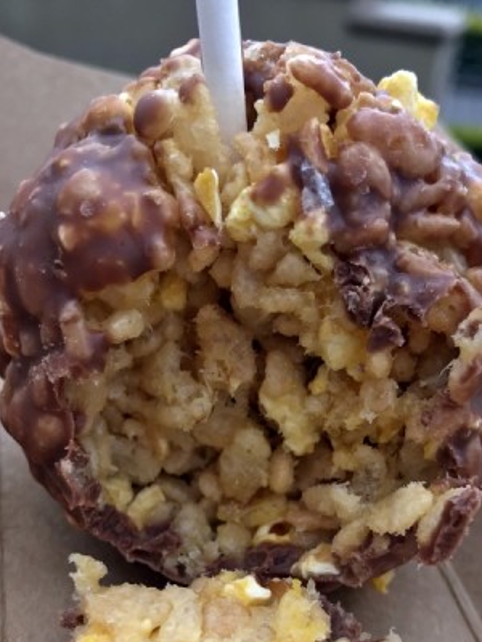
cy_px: 469
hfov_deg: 34.3
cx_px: 284
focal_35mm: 42
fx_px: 780
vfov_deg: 43.6
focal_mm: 3.99
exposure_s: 1/1168
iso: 20
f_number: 1.8
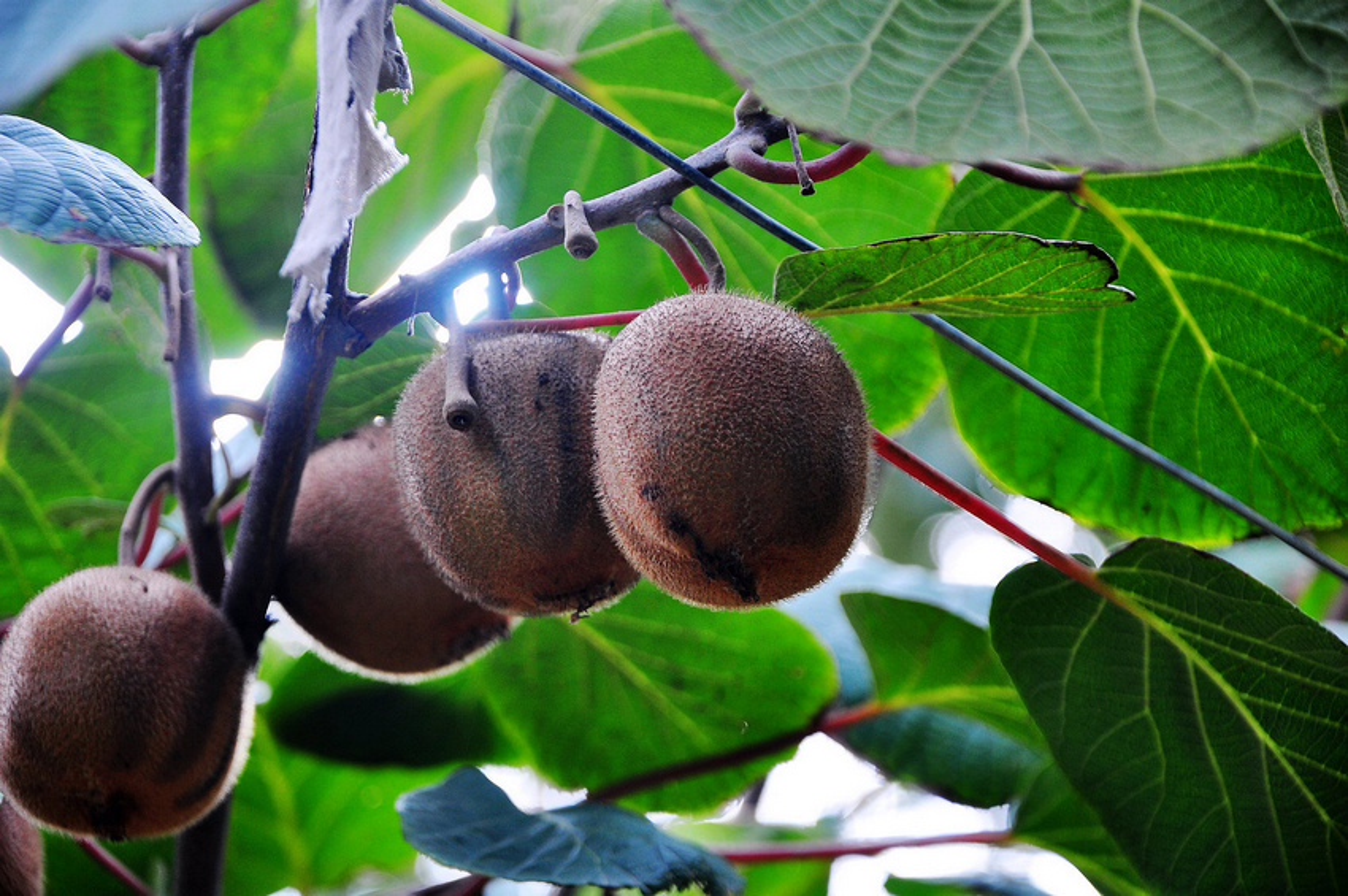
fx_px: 5892
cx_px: 674
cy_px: 448
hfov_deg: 13.1
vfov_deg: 8.7
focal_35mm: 158
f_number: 5.6
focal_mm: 105
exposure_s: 1/160
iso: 200
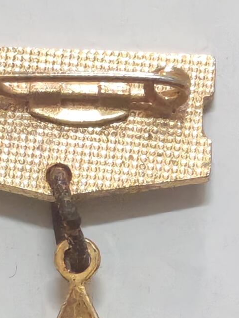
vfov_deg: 6.9
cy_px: 426
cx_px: 86
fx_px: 2604
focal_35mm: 283
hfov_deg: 5.3
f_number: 1.95
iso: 1000
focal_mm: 5.52
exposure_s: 1/33
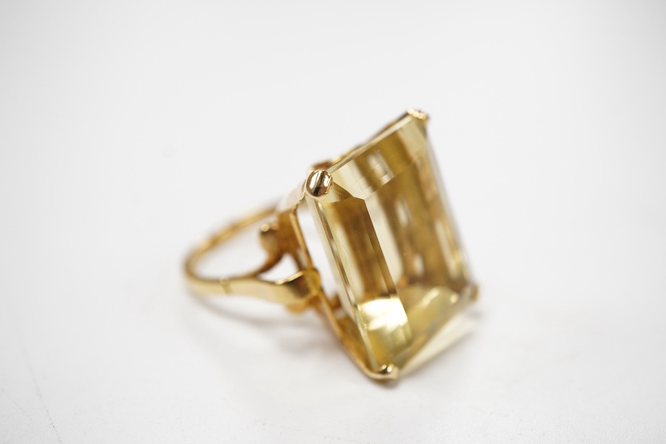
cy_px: 222
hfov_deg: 43.6
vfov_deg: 29.9
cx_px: 333
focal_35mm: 45
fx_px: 832
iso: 1250
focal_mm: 30
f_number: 9
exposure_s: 1/125
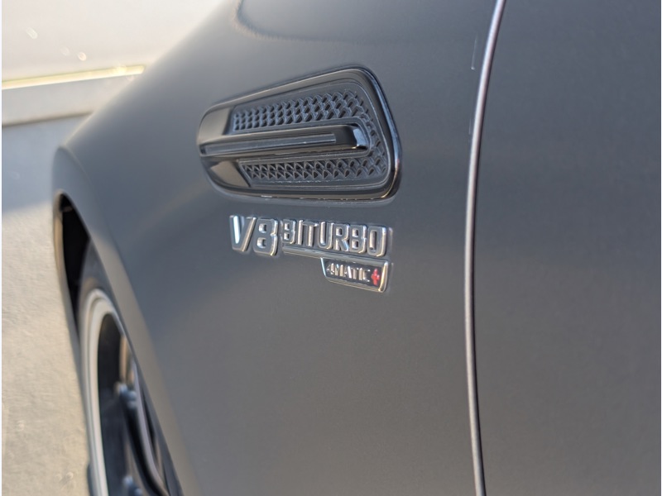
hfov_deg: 38.9
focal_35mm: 49
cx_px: 331
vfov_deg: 29.7
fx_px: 937
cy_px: 248
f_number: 1.68
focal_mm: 6.9
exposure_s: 1/277
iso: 200
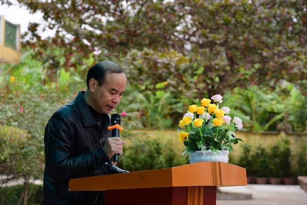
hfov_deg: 17.1
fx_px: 1024
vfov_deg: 11.4
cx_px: 154
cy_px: 102
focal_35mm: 120
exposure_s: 1/100
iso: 320
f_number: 6.3
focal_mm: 120
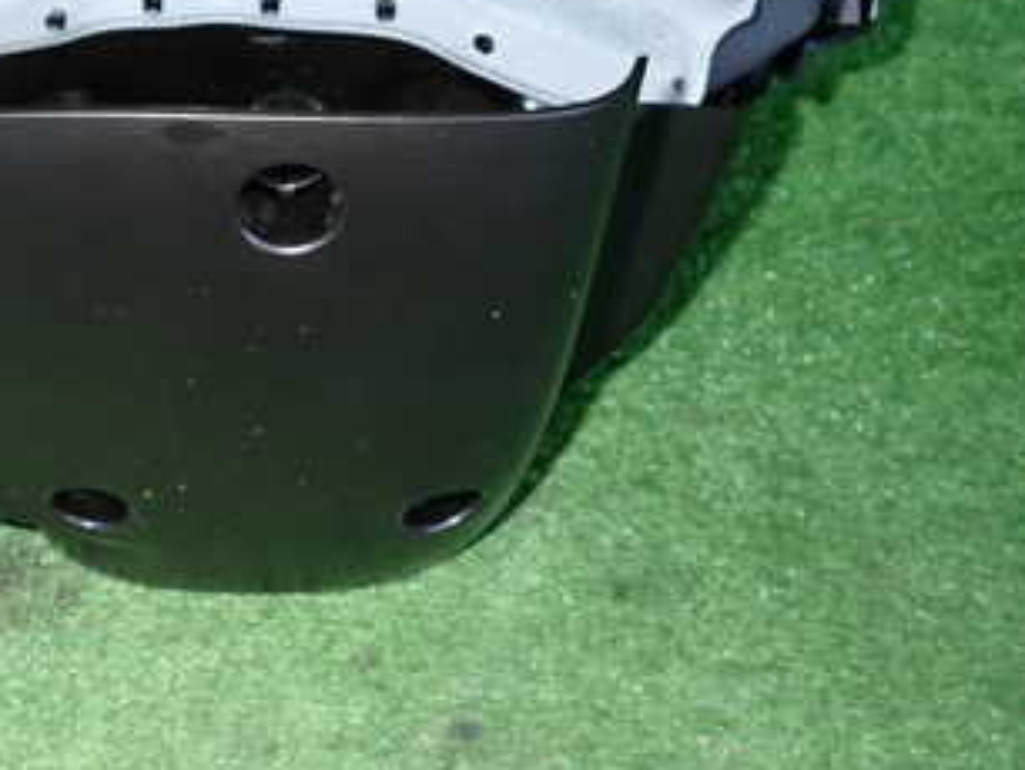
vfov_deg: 29.7
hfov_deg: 37.5
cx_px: 201
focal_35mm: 49
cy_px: 328
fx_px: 1452
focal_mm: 4.5
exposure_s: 1/30
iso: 400
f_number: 5.6
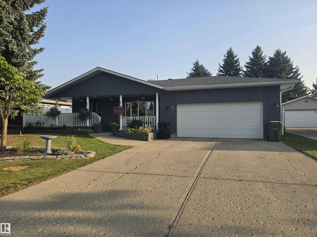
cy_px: 118
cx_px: 158
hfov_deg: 73.9
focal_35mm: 23
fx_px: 211
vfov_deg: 58.9
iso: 12
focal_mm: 6.3
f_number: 1.7
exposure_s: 1/371
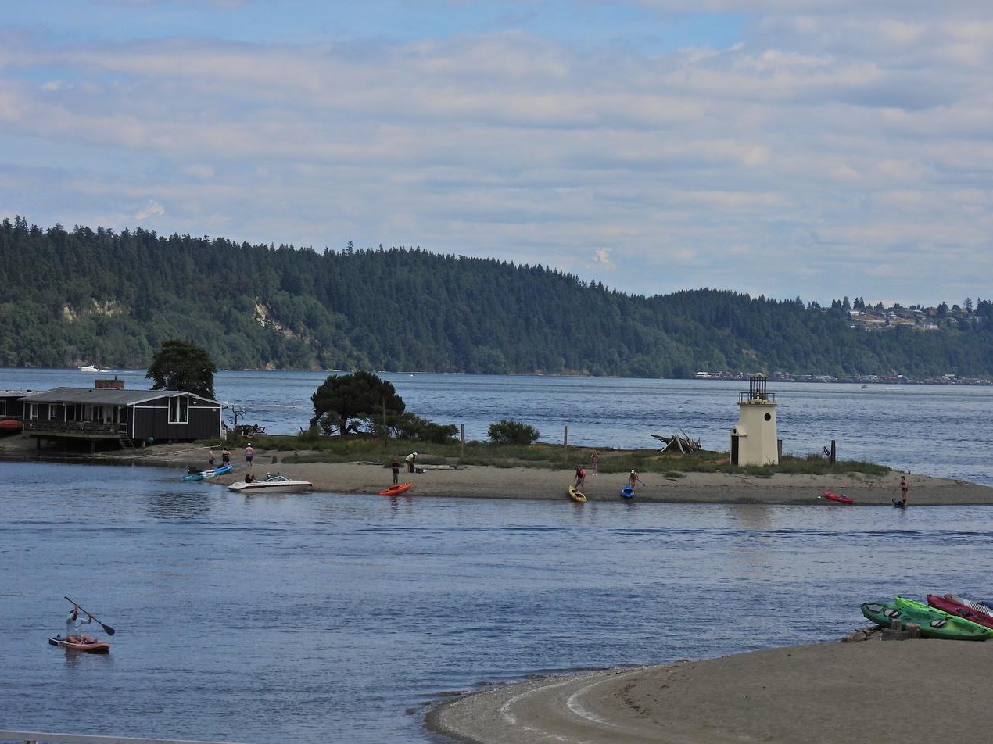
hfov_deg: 15.6
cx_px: 497
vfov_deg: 11.8
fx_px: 3614
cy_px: 374
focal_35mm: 126
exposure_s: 1/1600
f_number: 5
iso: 100
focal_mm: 22.3
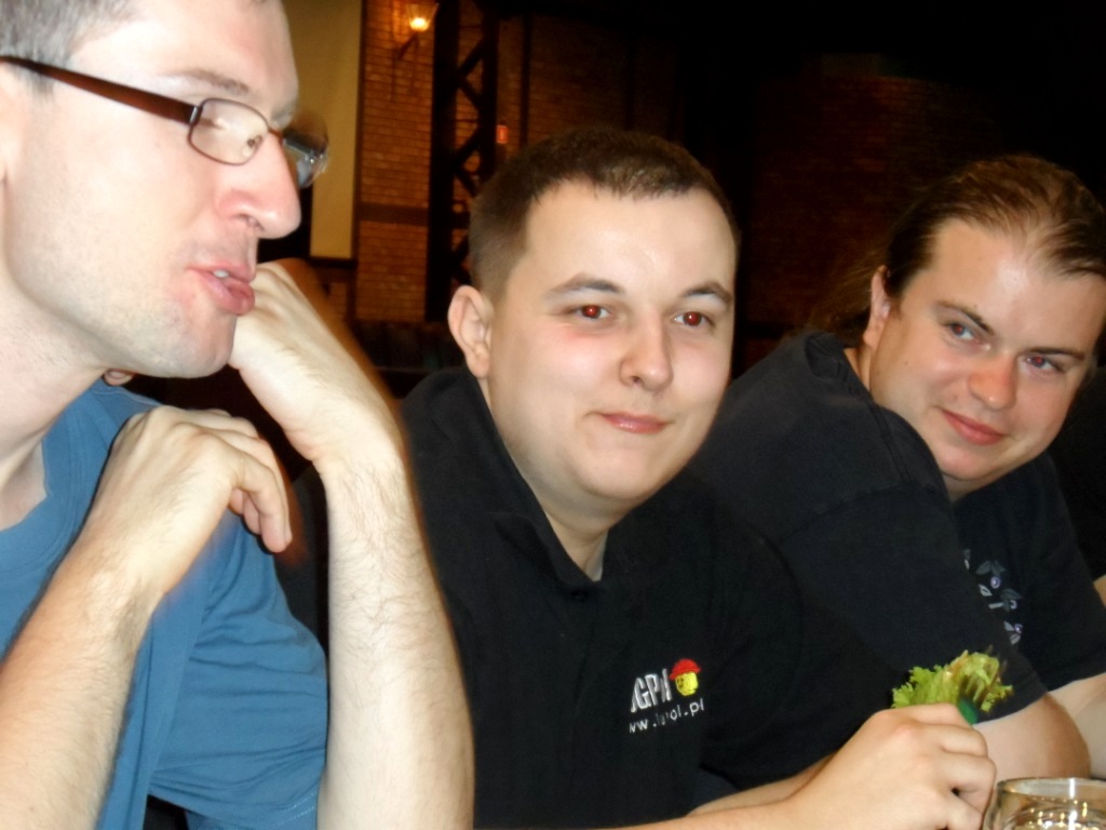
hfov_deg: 18.9
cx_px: 553
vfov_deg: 14.2
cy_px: 415
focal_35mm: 104
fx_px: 3323
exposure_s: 1/15
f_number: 4.6
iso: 640
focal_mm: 17
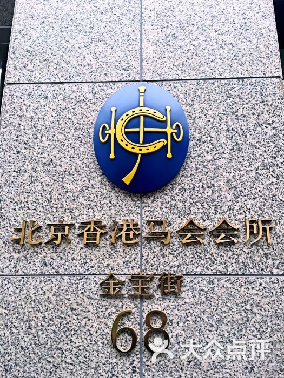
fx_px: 317
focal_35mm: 29
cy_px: 189
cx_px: 142
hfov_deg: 48.2
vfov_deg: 61.7
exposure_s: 1/111
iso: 25
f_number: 2.2
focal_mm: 4.15
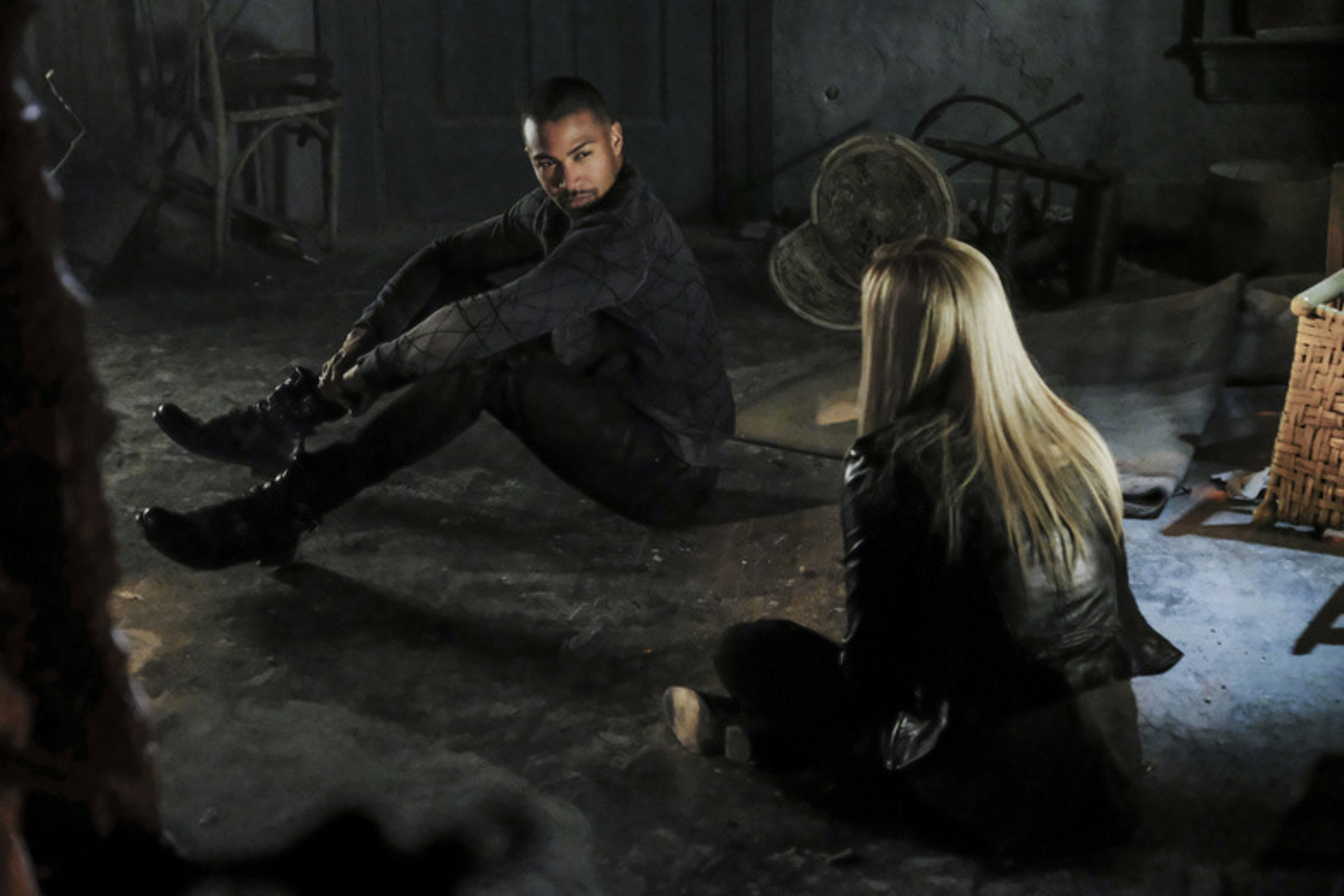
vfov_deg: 19.2
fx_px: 2650
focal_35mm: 71
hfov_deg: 28.5
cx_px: 672
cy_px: 448
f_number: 3.2
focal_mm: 47
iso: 12800
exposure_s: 1/80
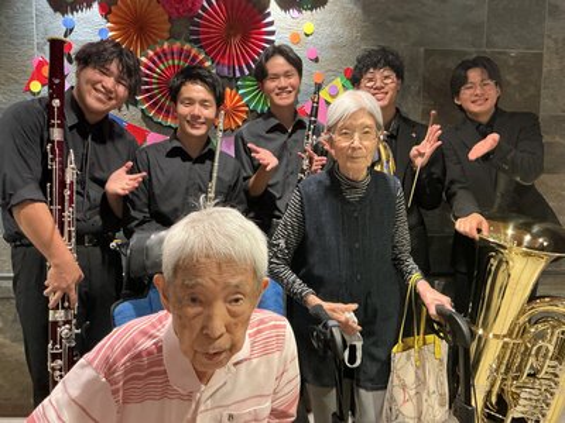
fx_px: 473
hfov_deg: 61.7
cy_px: 212
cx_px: 282
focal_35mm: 29
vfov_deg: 48.2
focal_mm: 3
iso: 250
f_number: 1.8
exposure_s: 1/40
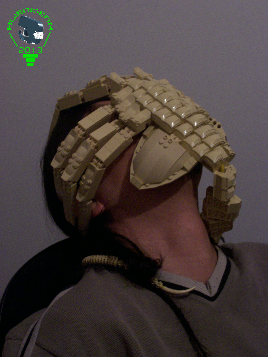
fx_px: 671
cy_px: 178
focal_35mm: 65
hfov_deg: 22.6
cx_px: 134
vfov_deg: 29.8
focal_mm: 10.8
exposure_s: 1/8
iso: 160
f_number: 3.6
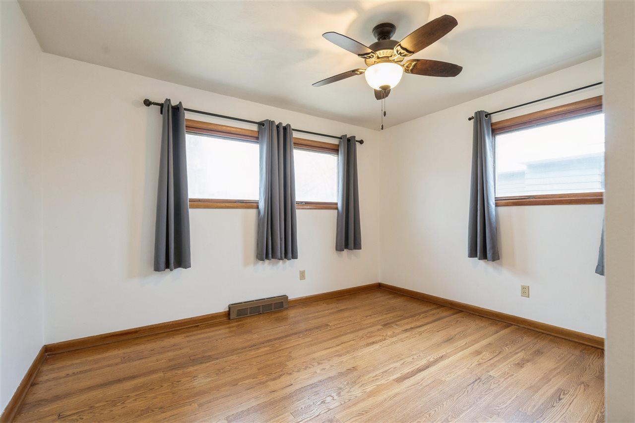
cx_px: 318
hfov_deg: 96.7
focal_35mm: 16
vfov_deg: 73.7
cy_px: 212
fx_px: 282
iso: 400
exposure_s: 1/13
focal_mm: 16
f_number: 8
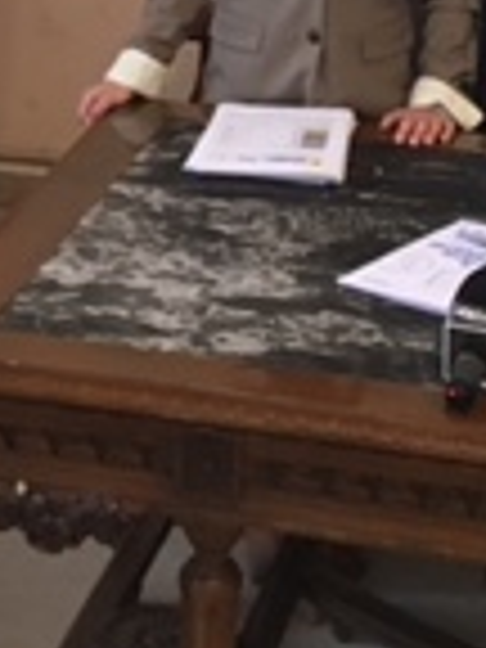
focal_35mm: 129
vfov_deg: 14.1
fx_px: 2415
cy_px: -374
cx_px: 202
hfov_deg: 11.5
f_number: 2.2
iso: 200
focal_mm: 4.15
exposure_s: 1/20
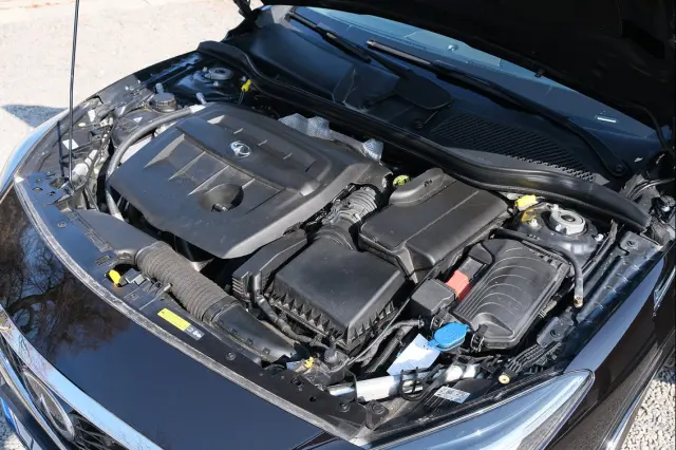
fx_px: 601
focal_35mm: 32
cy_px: 225
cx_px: 338
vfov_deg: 41.1
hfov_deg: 58.7
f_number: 5.6
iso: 320
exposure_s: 1/240
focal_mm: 21.4
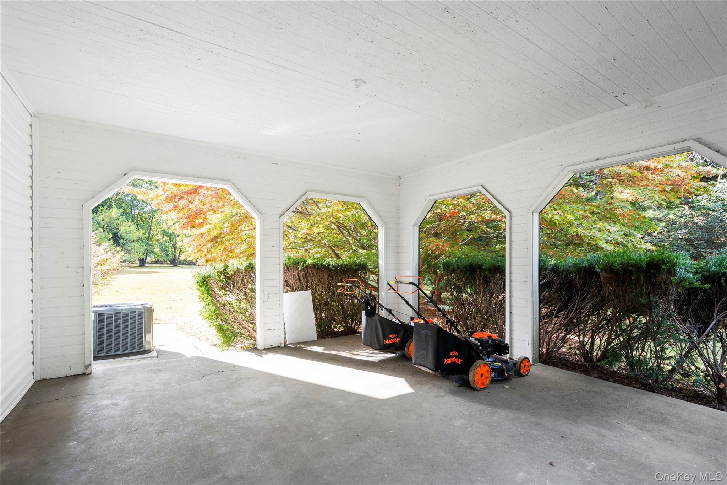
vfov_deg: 73.7
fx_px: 323
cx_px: 364
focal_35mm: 16
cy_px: 242
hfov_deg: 96.7
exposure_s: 1/200
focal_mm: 16
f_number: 5.6
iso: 400
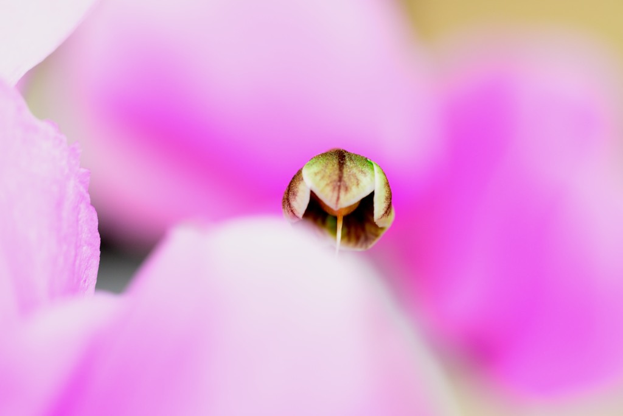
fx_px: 1211
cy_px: 208
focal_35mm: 70
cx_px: 312
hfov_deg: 28.8
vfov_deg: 19.5
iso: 1600
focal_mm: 70
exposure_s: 1/40
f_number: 7.1
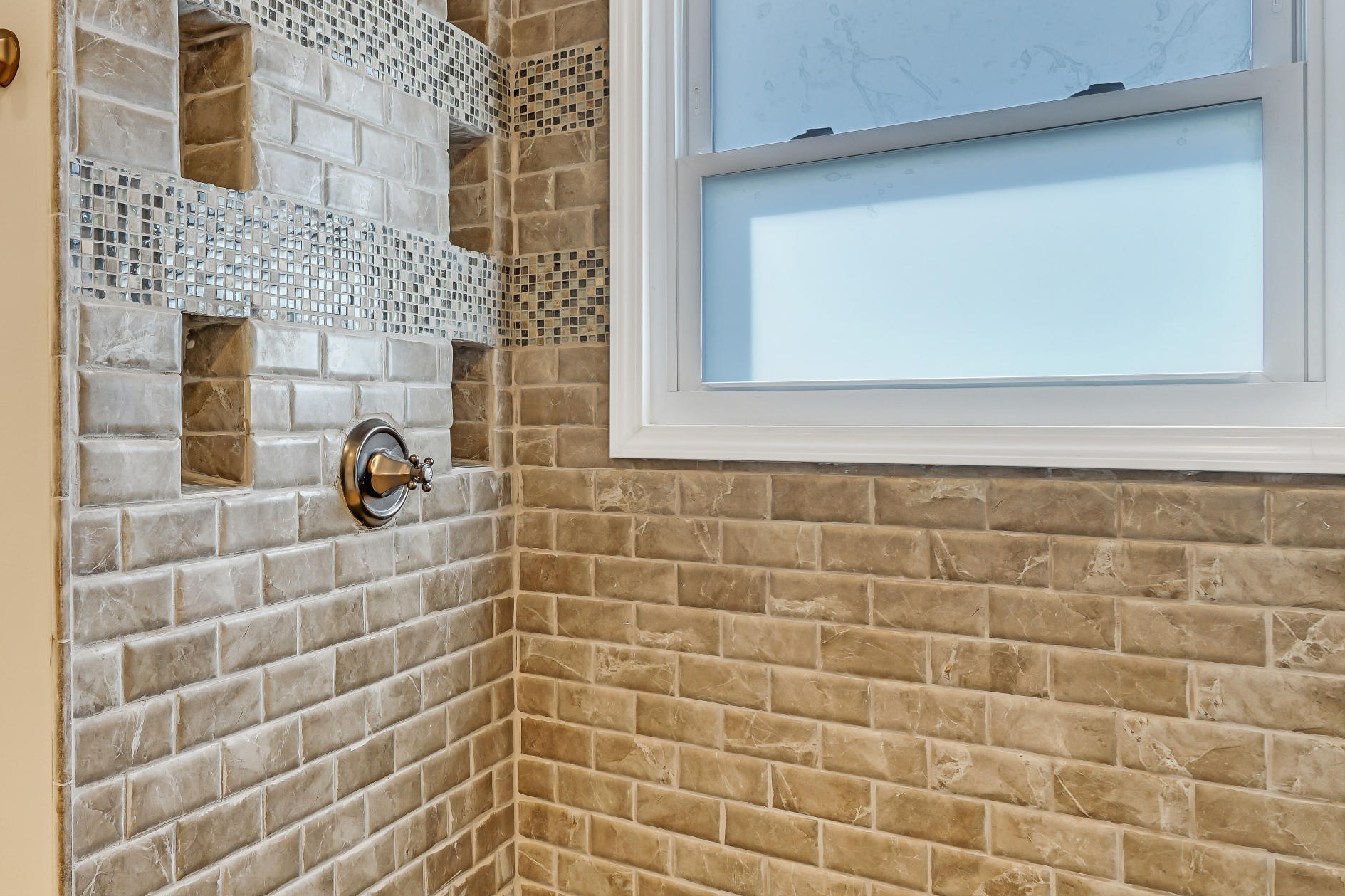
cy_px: 411
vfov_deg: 47.9
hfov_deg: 64.7
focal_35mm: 27
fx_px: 1009
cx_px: 397
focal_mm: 17
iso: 100
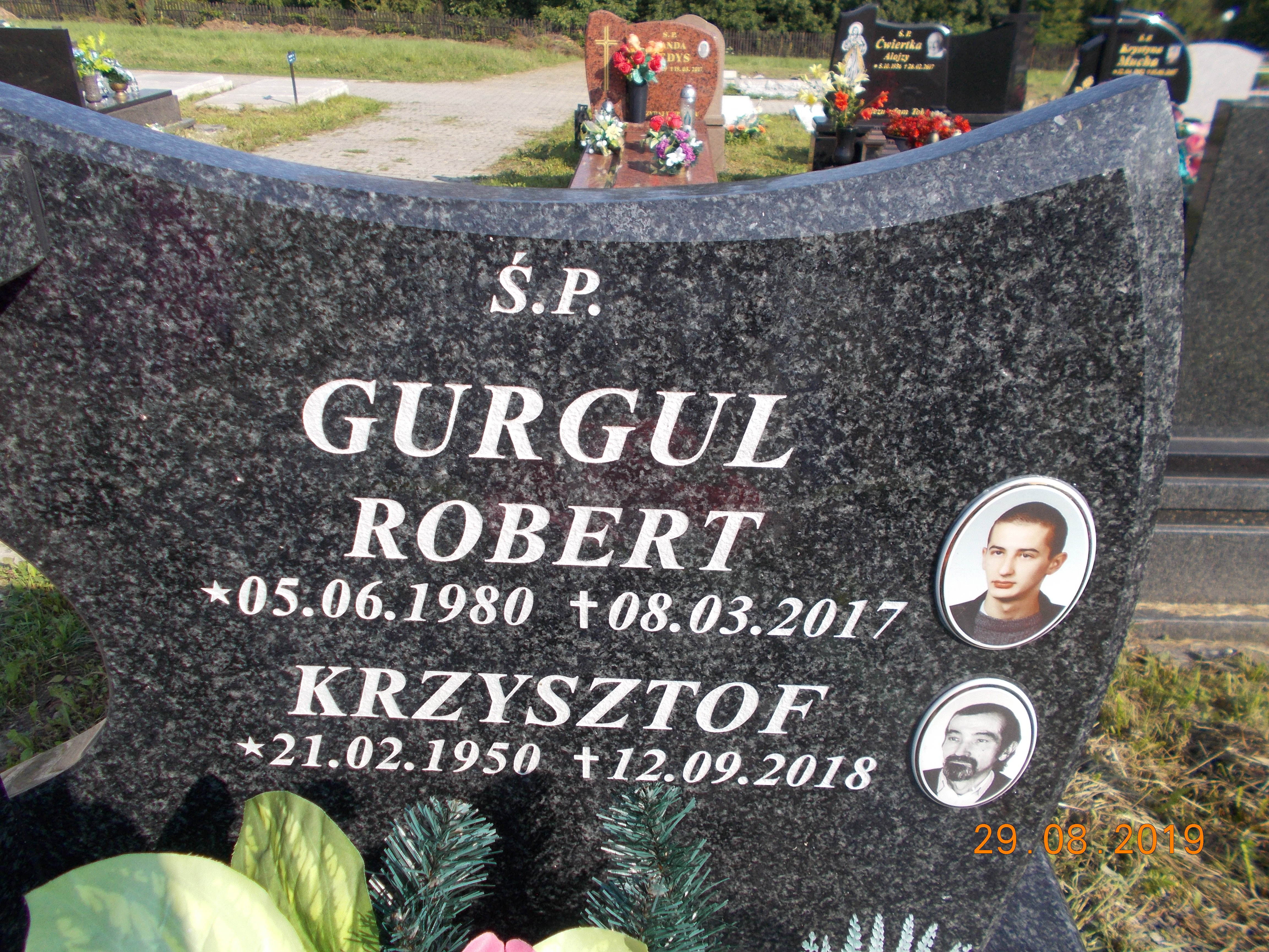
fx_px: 953
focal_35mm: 26
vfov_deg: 53.1
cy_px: 476
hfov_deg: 67.3
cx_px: 634
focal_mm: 4.6
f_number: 8
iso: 80
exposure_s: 1/100
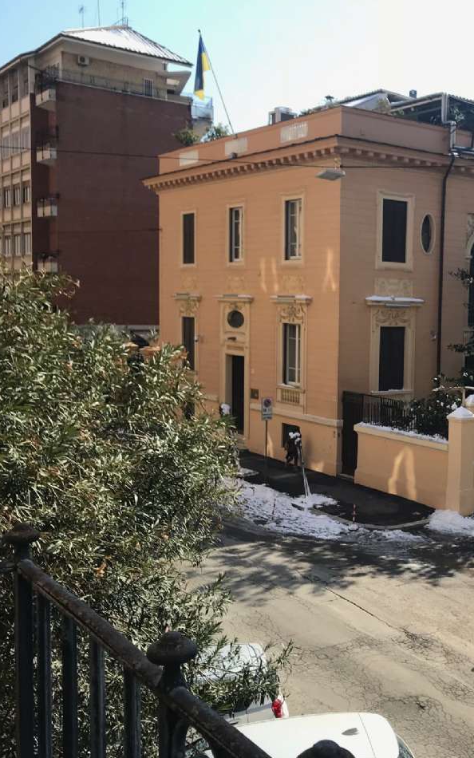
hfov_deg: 30.9
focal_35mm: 40
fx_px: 827
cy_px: 377
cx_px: 404
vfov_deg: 49.3
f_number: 1.8
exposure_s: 1/1451
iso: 20
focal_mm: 3.99
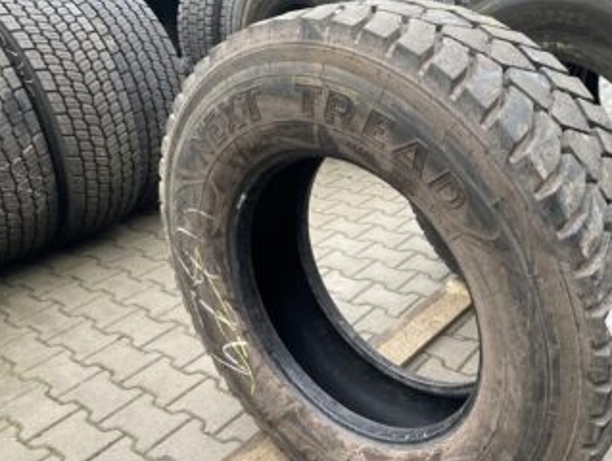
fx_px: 619
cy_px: 278
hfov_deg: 52.0
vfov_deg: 40.6
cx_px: 386
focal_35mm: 35
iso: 125
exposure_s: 1/121
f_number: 1.8
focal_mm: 4.25
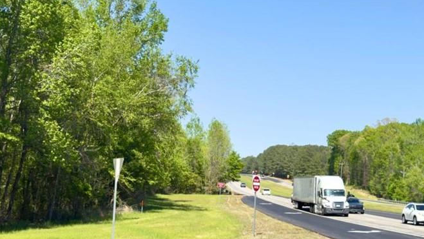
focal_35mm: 61
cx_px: 195
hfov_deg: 34.3
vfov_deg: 19.4
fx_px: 686
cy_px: 203
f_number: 1.78
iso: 100
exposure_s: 1/4854
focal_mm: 6.76
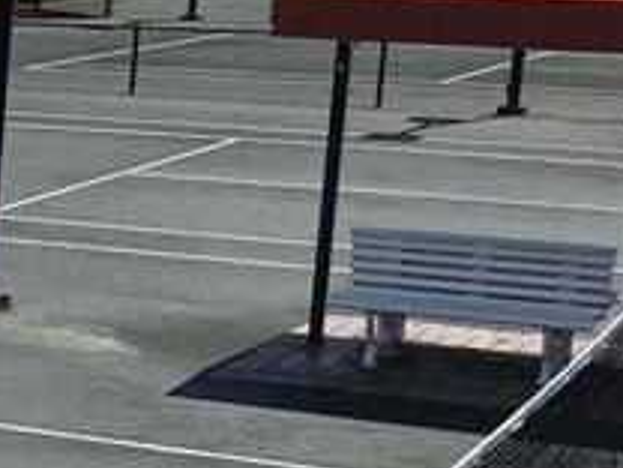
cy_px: 372
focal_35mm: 143
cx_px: -893
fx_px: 2574
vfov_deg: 10.3
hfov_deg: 11.4
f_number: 2.2
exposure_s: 1/2653
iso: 25
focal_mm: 4.15
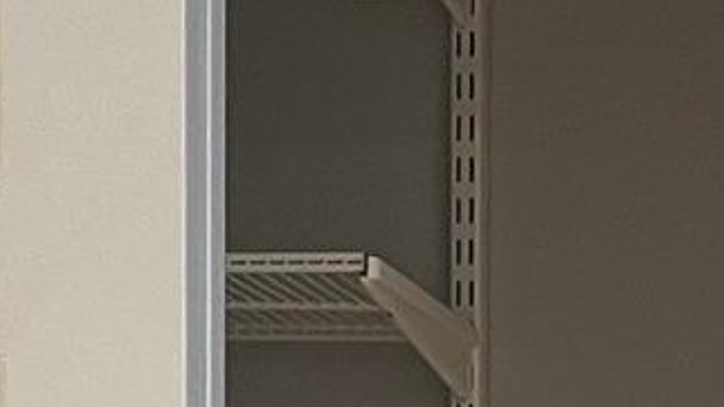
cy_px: 1145
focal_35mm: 180
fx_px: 3455
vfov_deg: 6.3
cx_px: 818
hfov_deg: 11.8
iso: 250
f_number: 1.6
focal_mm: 5.1
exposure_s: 1/60
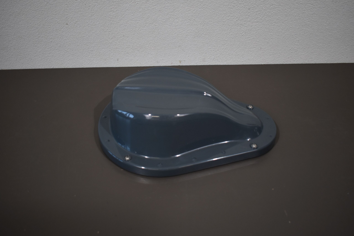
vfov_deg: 36.9
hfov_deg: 53.1
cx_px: 177
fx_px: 354
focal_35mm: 36
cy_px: 118
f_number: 4
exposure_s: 1/250
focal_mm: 24
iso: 500
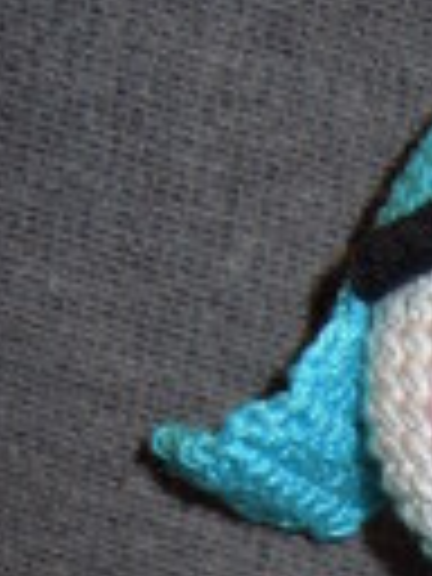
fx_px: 2363
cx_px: 616
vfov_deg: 13.3
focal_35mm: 142
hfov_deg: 10.2
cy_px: 778
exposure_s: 1/30
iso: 100
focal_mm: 7.1
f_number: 3.7
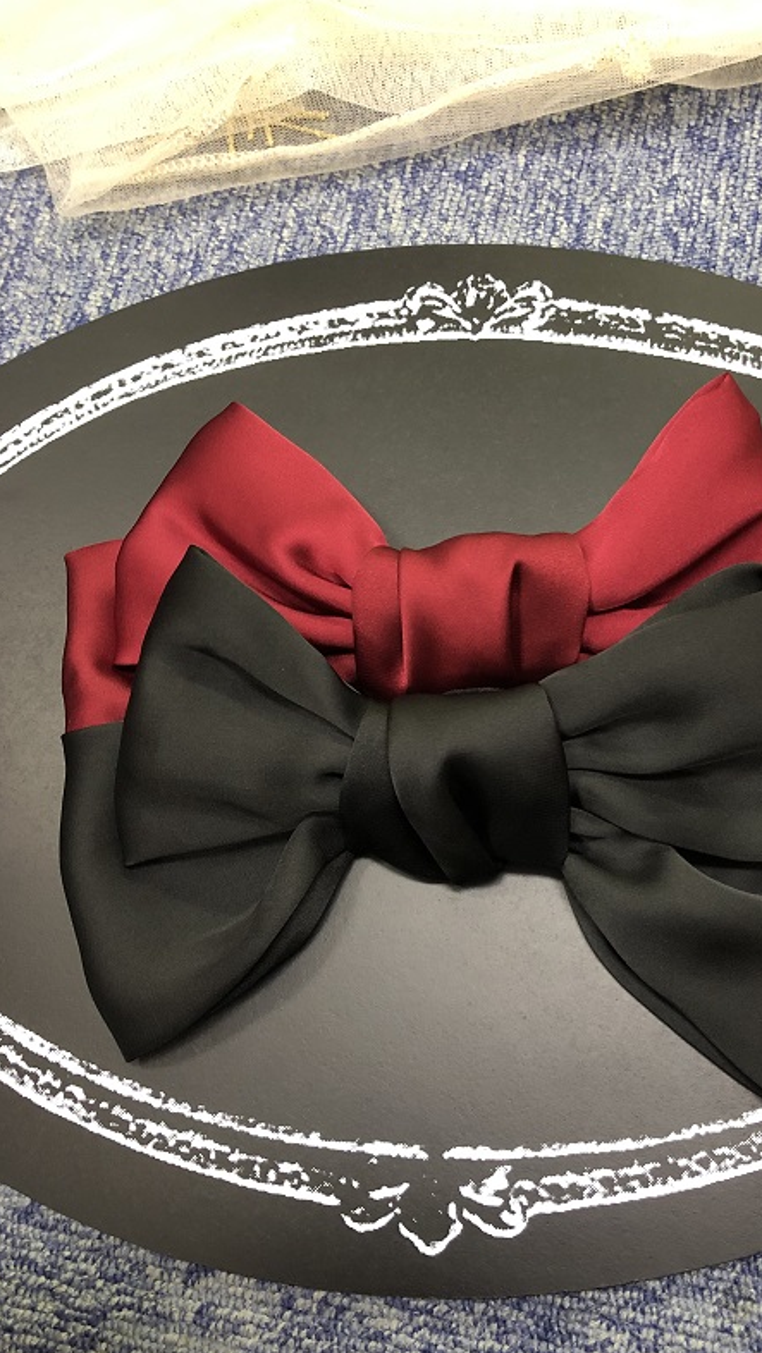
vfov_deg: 62.6
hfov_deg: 37.4
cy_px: 681
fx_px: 1113
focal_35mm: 31
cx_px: 499
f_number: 1.8
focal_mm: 3.99
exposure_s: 1/17
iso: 100
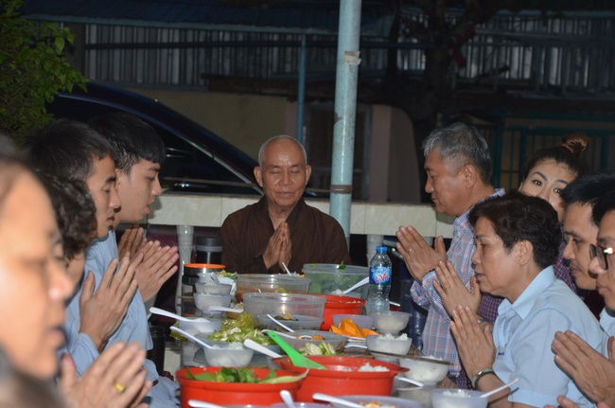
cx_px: 308
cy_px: 204
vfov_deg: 11.4
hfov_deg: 17.1
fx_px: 2046
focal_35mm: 120
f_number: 5.3
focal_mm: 80
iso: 1000
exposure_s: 1/60
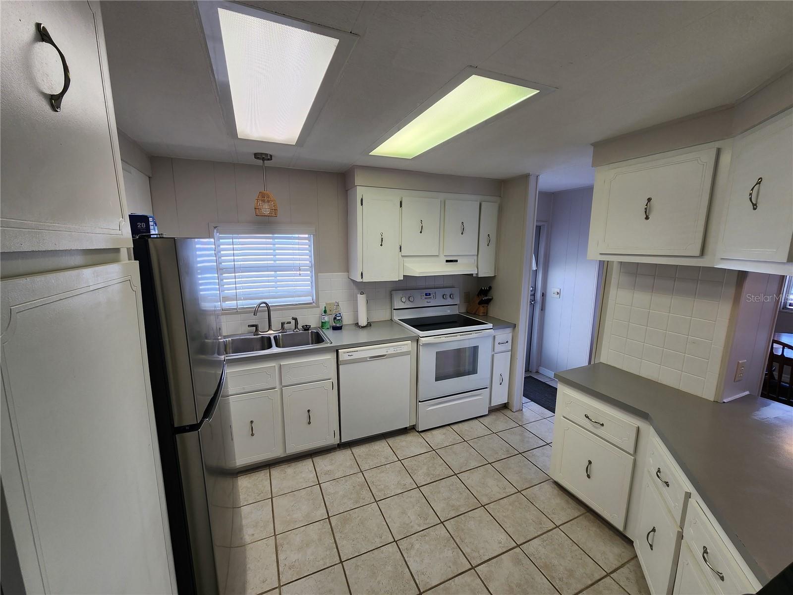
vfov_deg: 89.9
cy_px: 298
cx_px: 396
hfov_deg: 106.2
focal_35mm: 13
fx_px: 298
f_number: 2.2
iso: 64
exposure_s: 1/60
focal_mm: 2.2
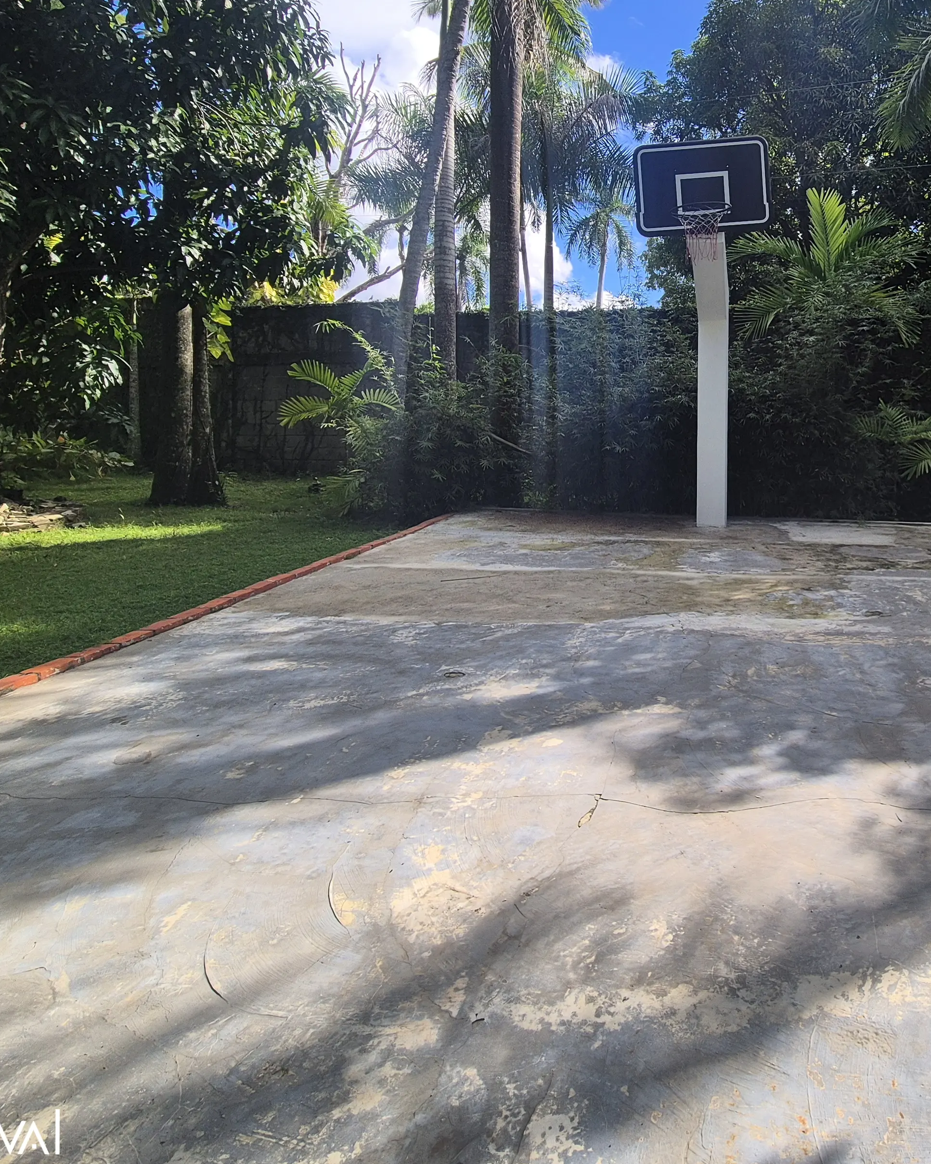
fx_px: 723
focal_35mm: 21
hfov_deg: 61.0
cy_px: 443
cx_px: 724
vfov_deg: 76.4
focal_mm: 2.2
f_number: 2.2
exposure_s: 1/1204
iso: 50
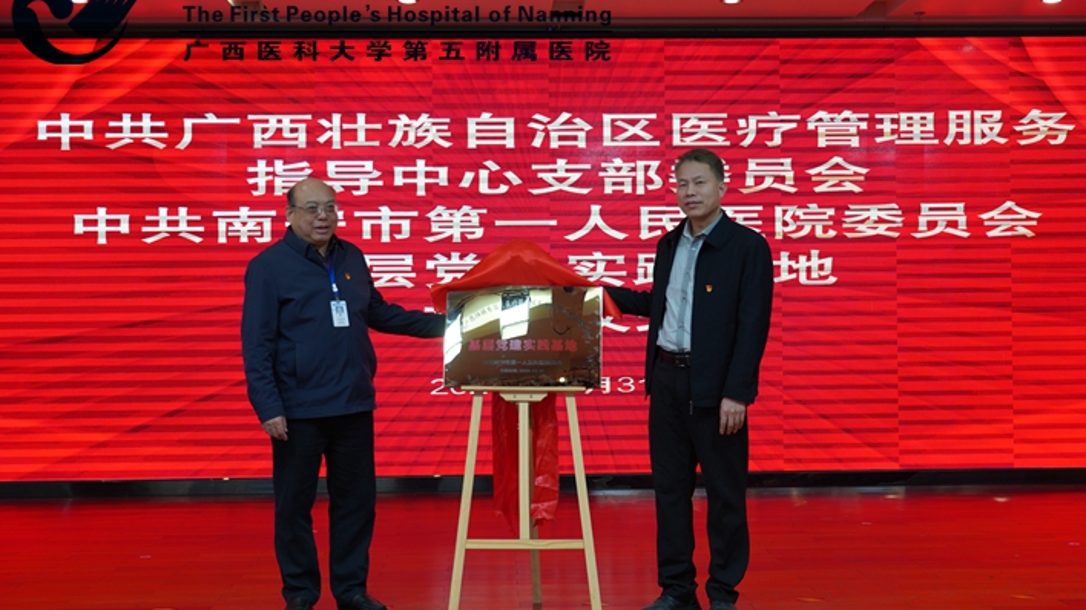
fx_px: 1411
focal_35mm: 49
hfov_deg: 42.1
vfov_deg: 24.4
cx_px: 541
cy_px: 314
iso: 800
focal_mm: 46
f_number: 4
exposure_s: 1/160
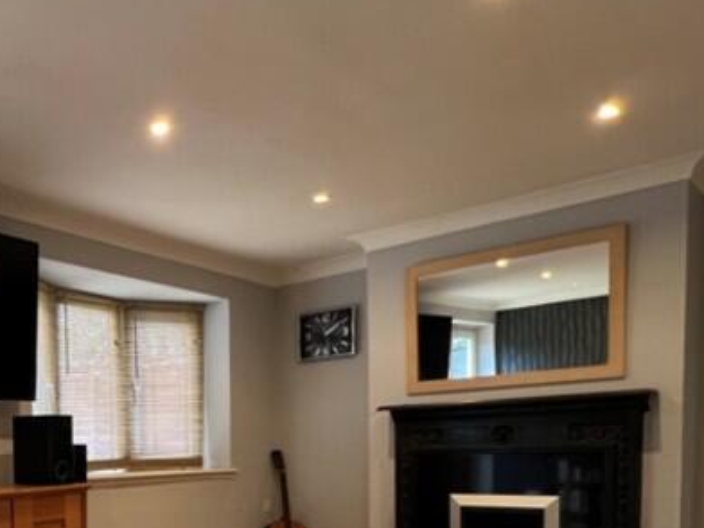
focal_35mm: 34
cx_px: 59
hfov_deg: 47.9
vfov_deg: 38.2
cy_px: 498
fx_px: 691
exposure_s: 1/50
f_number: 1.8
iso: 200
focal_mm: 1.57
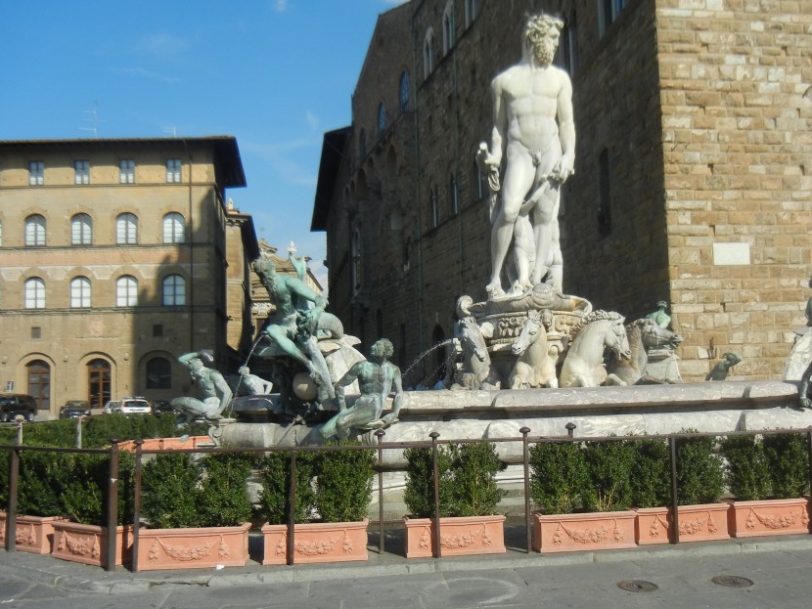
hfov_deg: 49.8
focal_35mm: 37
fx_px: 868
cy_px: 326
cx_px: 483
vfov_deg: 38.7
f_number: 7
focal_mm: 5.4
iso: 160
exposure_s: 1/431
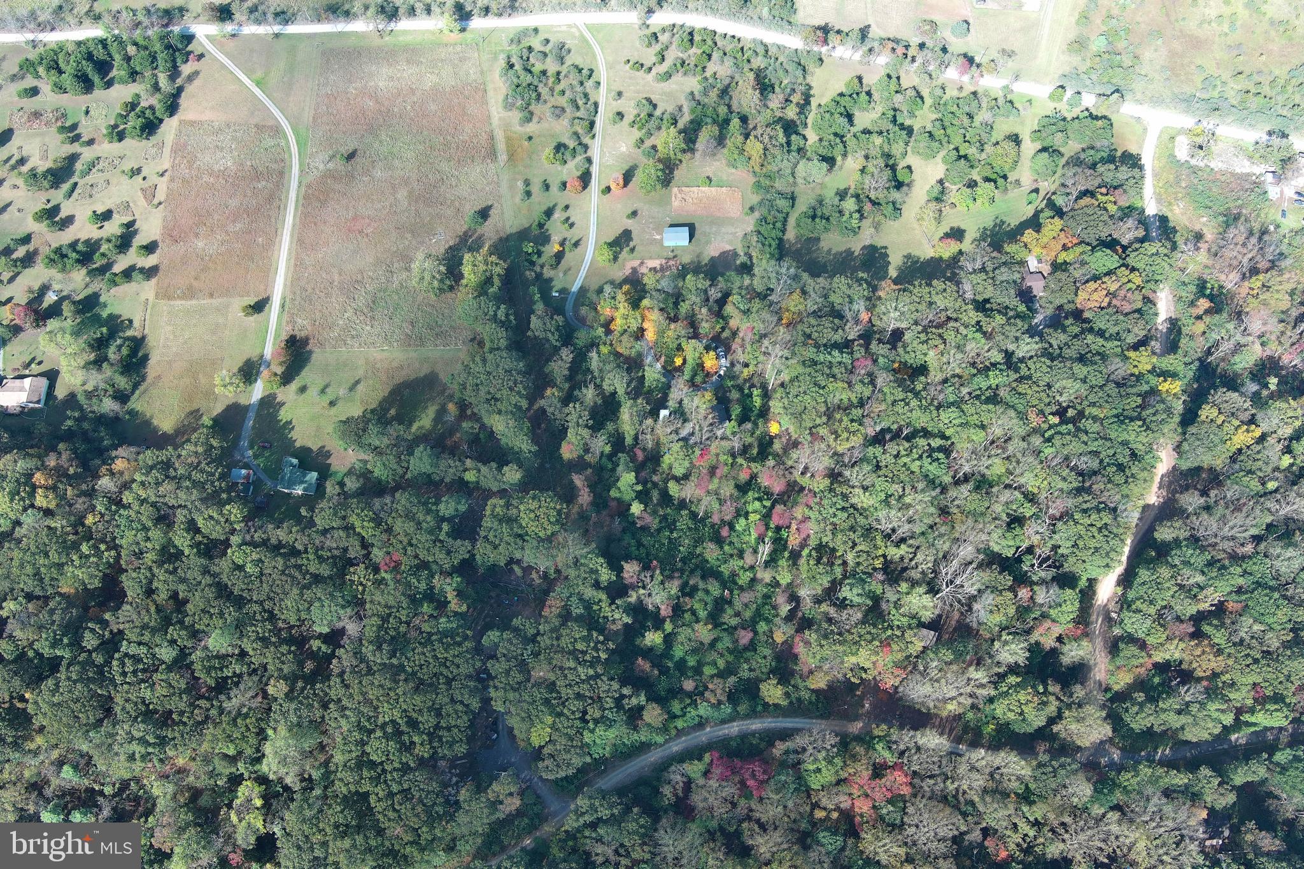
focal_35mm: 29
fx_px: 1050
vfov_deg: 45.0
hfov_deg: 63.7
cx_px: 652
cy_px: 434
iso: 100
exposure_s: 1/328
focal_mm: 10.57
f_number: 2.8
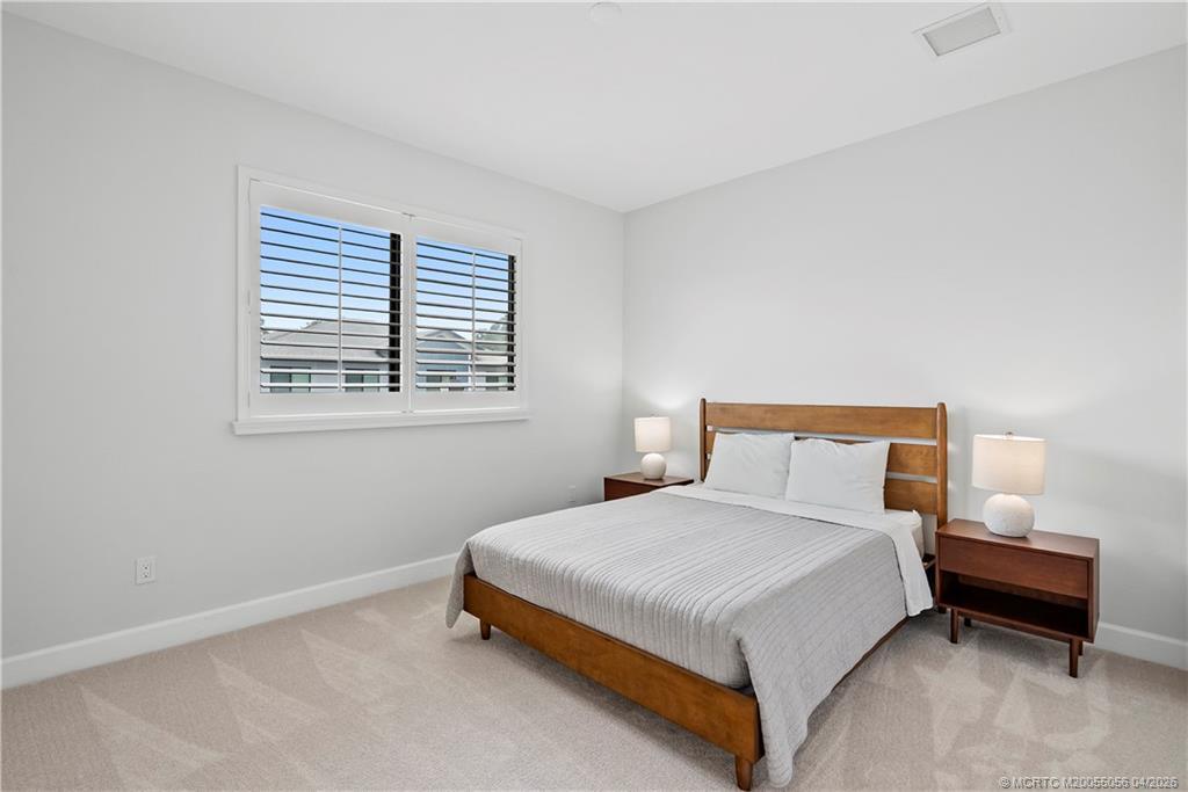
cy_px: 396
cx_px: 594
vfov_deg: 73.8
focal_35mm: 16
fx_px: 528
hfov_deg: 96.7
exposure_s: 1/15
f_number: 8
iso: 1600
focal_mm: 16
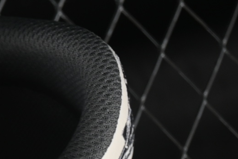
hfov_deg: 5.0
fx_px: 2650
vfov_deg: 3.4
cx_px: -259
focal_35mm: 401
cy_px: 405
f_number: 7.1
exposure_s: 1/80
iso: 160
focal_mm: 50
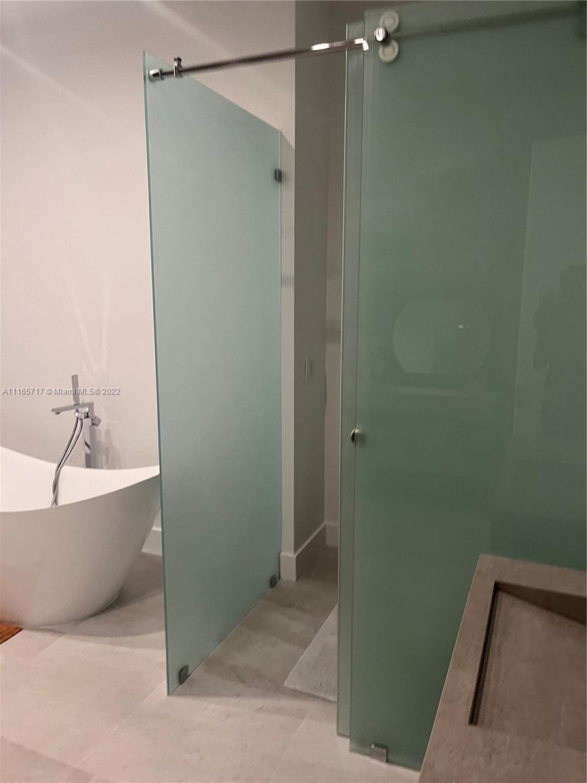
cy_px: 392
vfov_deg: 67.3
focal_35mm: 26
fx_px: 588
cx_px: 294
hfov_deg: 53.1
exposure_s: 1/60
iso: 160
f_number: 1.6
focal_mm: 5.1
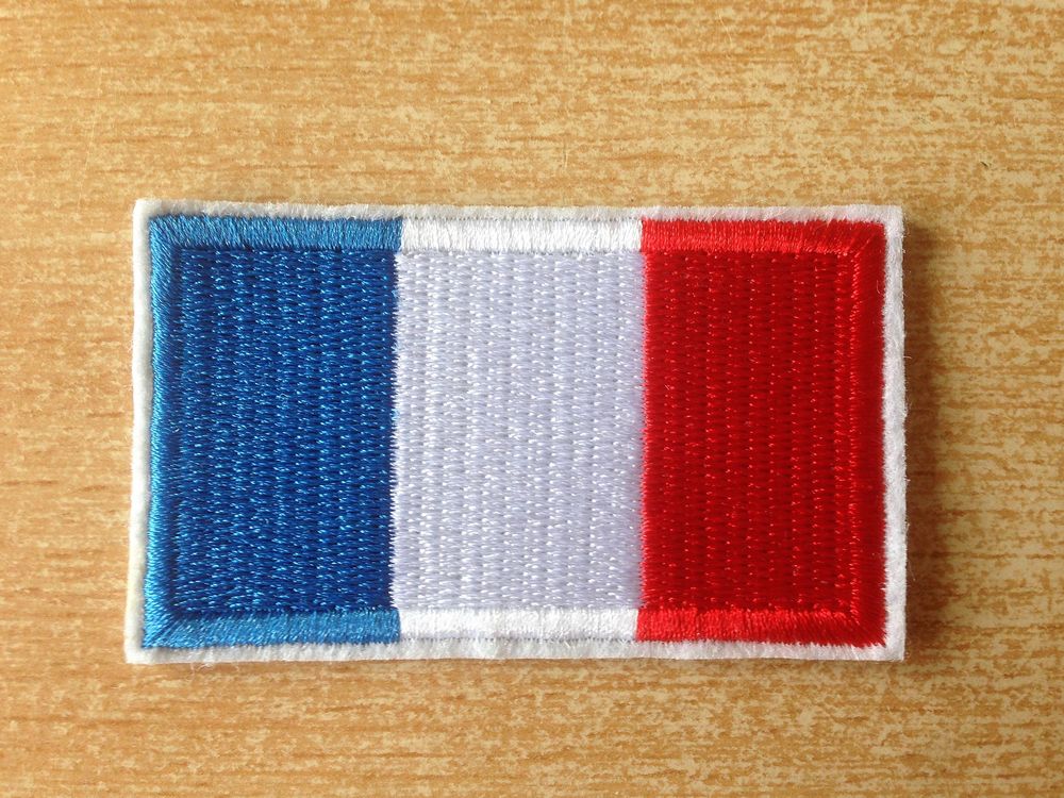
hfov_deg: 55.4
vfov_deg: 42.9
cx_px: 532
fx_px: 1014
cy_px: 399
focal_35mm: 33
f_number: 2.4
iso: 80
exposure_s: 1/120
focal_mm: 4.12
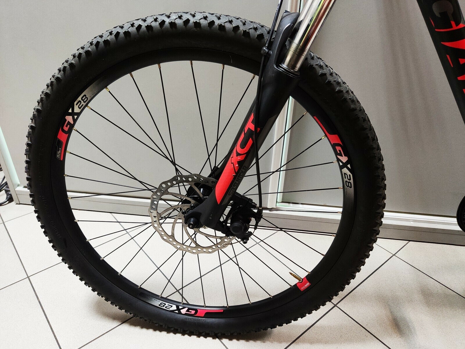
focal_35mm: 26
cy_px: 174
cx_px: 232
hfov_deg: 67.3
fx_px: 349
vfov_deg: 53.1
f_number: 1.75
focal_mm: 4.75
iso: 2458
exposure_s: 1/50
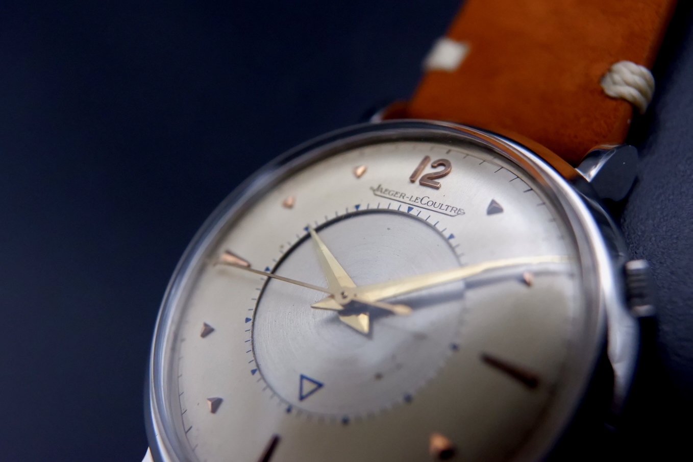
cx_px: 346
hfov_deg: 61.9
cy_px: 231
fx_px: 577
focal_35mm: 30
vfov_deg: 43.6
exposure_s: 1/4000
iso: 6400
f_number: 5.6
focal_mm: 20.5
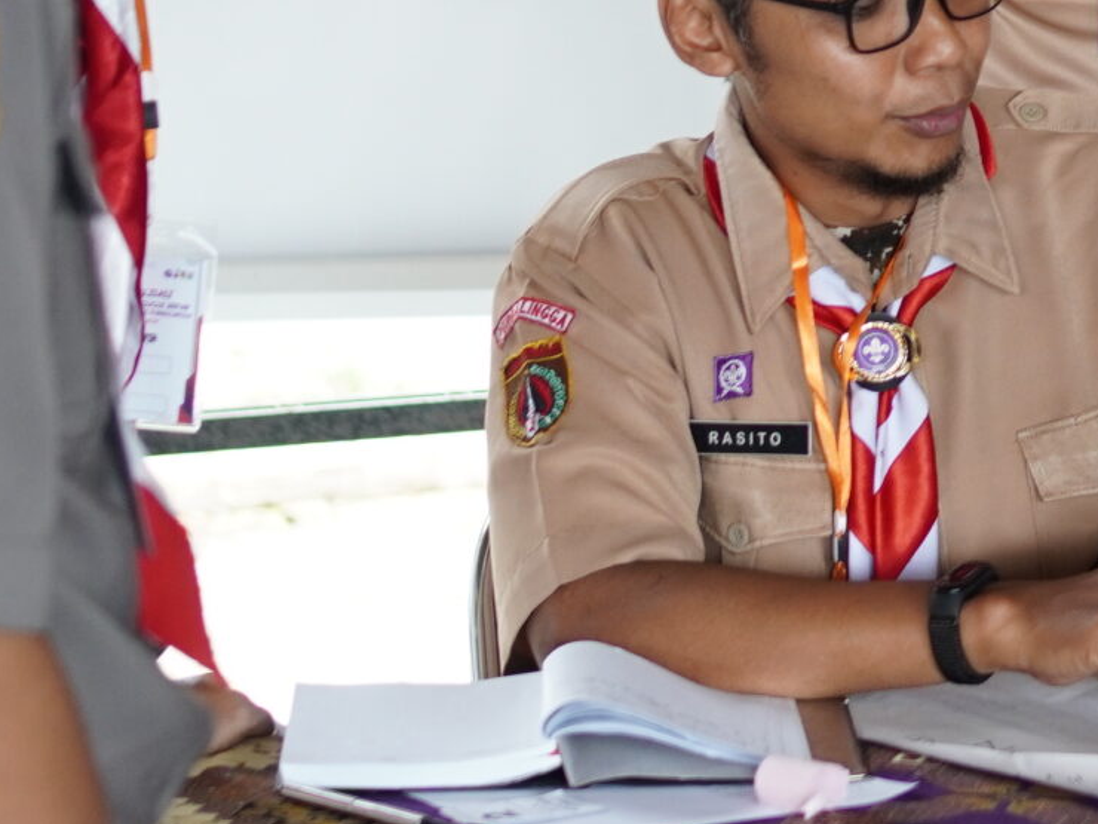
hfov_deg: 10.9
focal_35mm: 175
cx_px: 1654
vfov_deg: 8.4
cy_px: -215
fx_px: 5540
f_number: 2.5
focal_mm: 35
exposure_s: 1/250
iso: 500
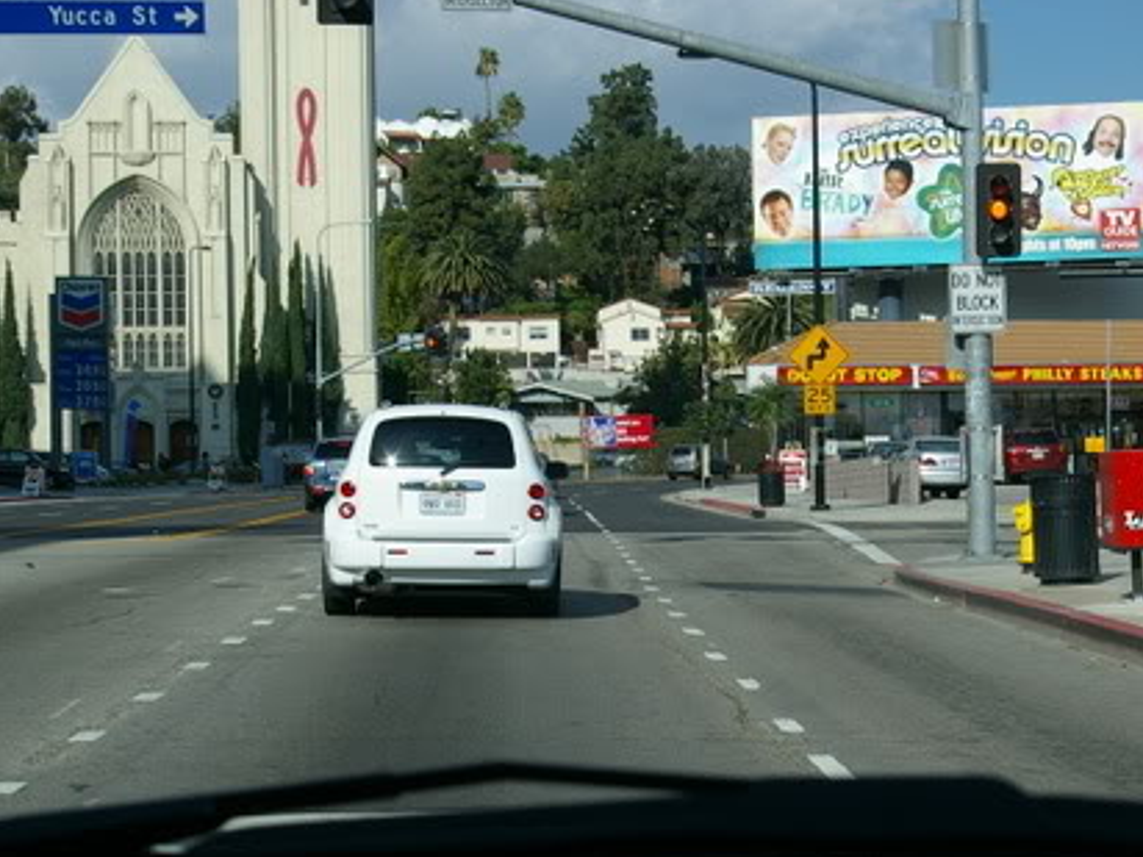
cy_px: 533
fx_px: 2807
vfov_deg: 17.3
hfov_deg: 23.0
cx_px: 705
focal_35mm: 85
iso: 200
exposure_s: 1/250
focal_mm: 38
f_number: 9.5
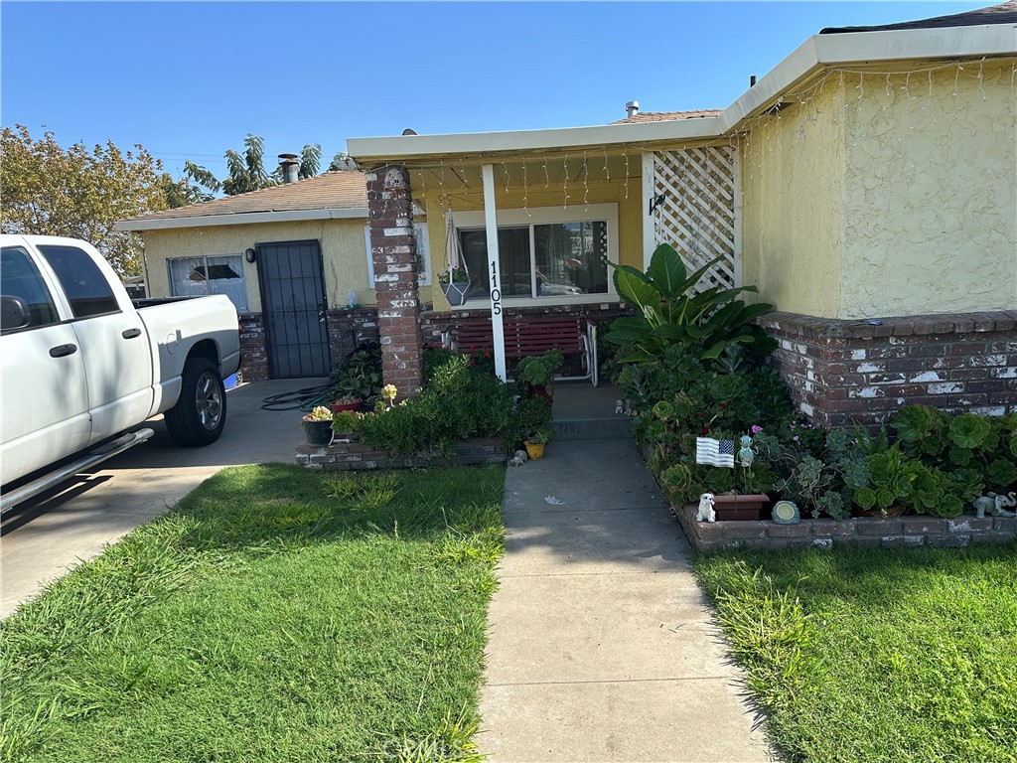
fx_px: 705
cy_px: 382
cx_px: 508
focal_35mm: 24
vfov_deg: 56.8
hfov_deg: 71.6
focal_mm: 6.86
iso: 80
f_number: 1.78
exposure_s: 1/2469
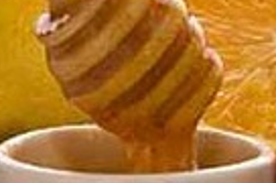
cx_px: 438
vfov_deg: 4.9
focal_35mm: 278
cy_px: 96
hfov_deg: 7.3
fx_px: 2126
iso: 200
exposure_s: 1/60
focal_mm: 56
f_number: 10
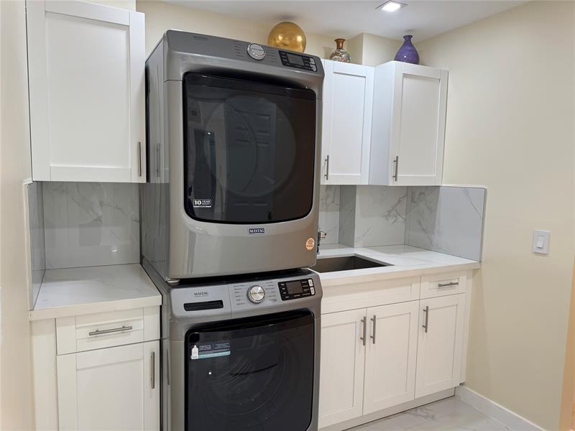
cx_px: 288
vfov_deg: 56.8
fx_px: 399
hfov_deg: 71.6
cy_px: 216
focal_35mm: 24
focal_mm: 6.76
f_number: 1.78
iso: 80
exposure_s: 1/120
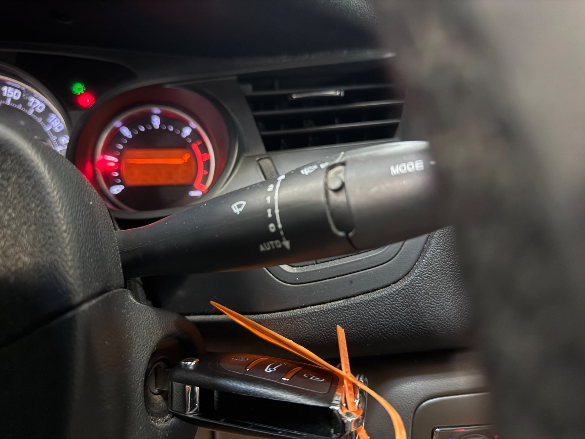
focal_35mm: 24
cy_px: 220
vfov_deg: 56.8
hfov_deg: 71.6
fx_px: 406
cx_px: 292
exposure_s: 1/25
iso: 1000
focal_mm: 6.76
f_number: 1.78
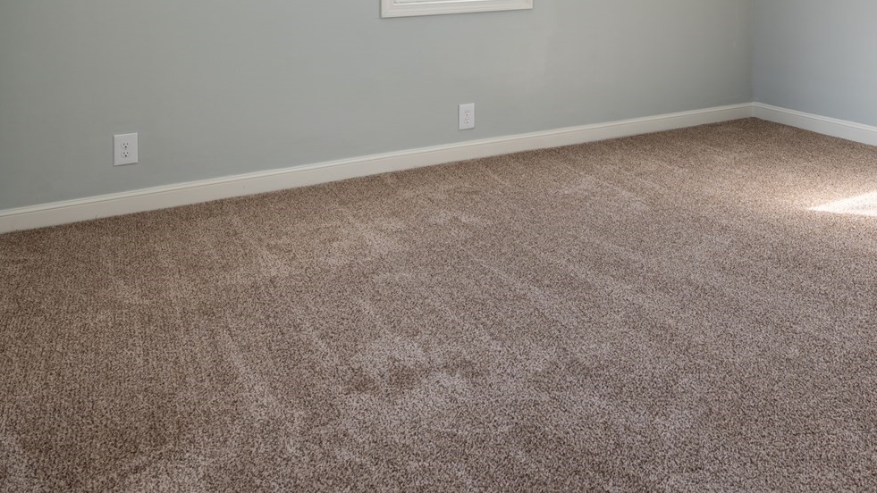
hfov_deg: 54.5
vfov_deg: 30.5
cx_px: 636
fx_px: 814
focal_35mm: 35
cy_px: -38
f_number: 8
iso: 100
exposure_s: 1/80
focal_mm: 16
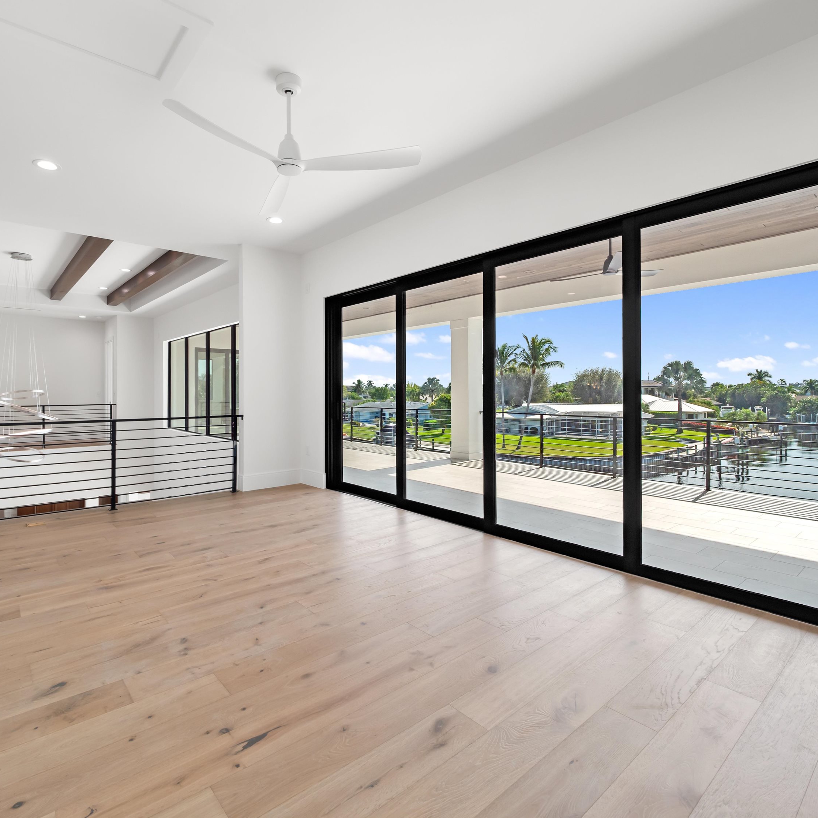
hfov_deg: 83.7
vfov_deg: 84.0
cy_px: 398
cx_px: 371
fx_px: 454
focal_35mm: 17
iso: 200
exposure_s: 1/30
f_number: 7.1
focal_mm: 7
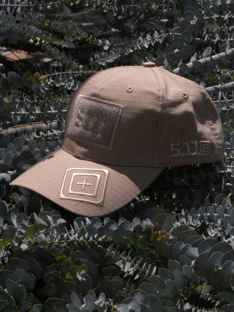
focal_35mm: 105
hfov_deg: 14.1
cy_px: 156
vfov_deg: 18.7
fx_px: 946
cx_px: 117
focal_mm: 18.8
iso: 64
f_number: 7.1
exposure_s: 1/380
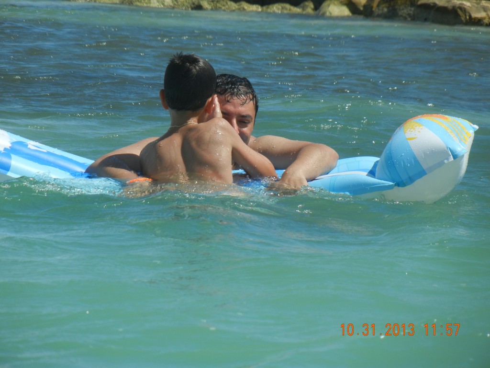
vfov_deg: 5.7
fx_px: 3709
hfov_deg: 7.6
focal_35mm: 262
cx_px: 245
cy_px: 184
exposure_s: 1/283
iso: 160
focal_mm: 47.2
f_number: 10.2
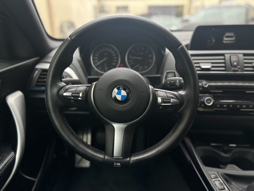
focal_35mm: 24
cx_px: 127
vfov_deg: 56.8
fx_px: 176
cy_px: 96
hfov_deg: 71.6
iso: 64
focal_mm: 6.86
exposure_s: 1/242
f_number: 1.78
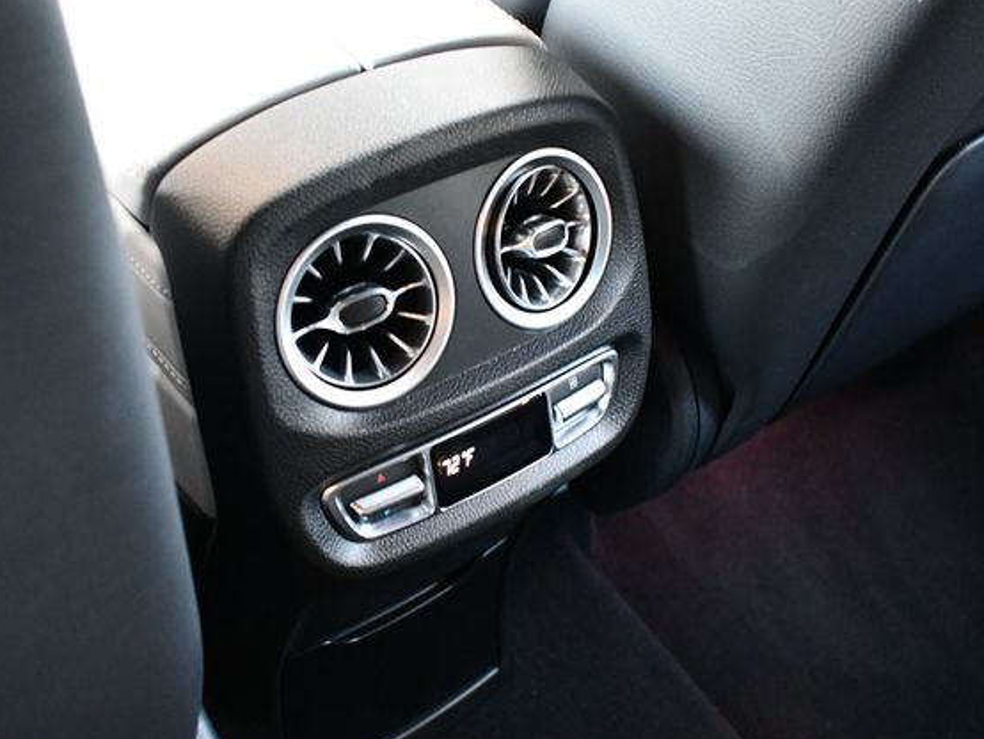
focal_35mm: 40
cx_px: 446
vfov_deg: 36.0
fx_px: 1138
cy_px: 373
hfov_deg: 46.7
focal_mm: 18
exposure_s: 1/60
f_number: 3.5
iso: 3200
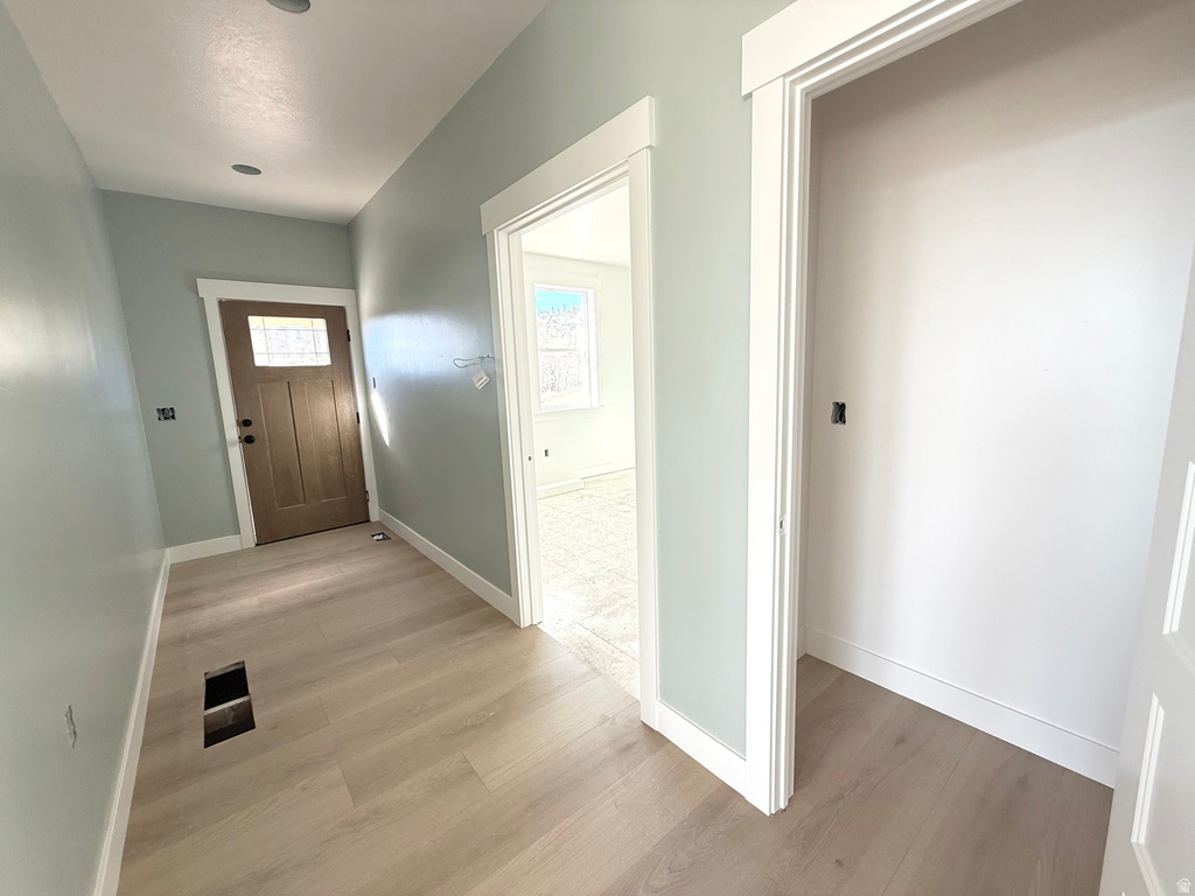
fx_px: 483
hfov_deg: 102.1
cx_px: 598
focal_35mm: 14
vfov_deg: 85.7
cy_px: 448
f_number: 2.2
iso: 125
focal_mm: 2.22
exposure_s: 1/99
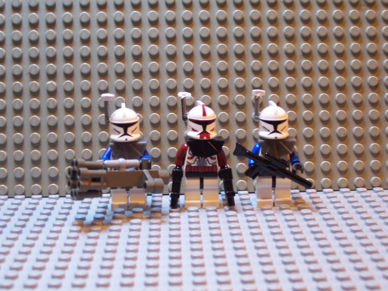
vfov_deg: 22.3
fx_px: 740
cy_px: 146
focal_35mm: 66
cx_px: 194
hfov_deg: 29.4
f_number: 4
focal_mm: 10.8
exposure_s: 1/4
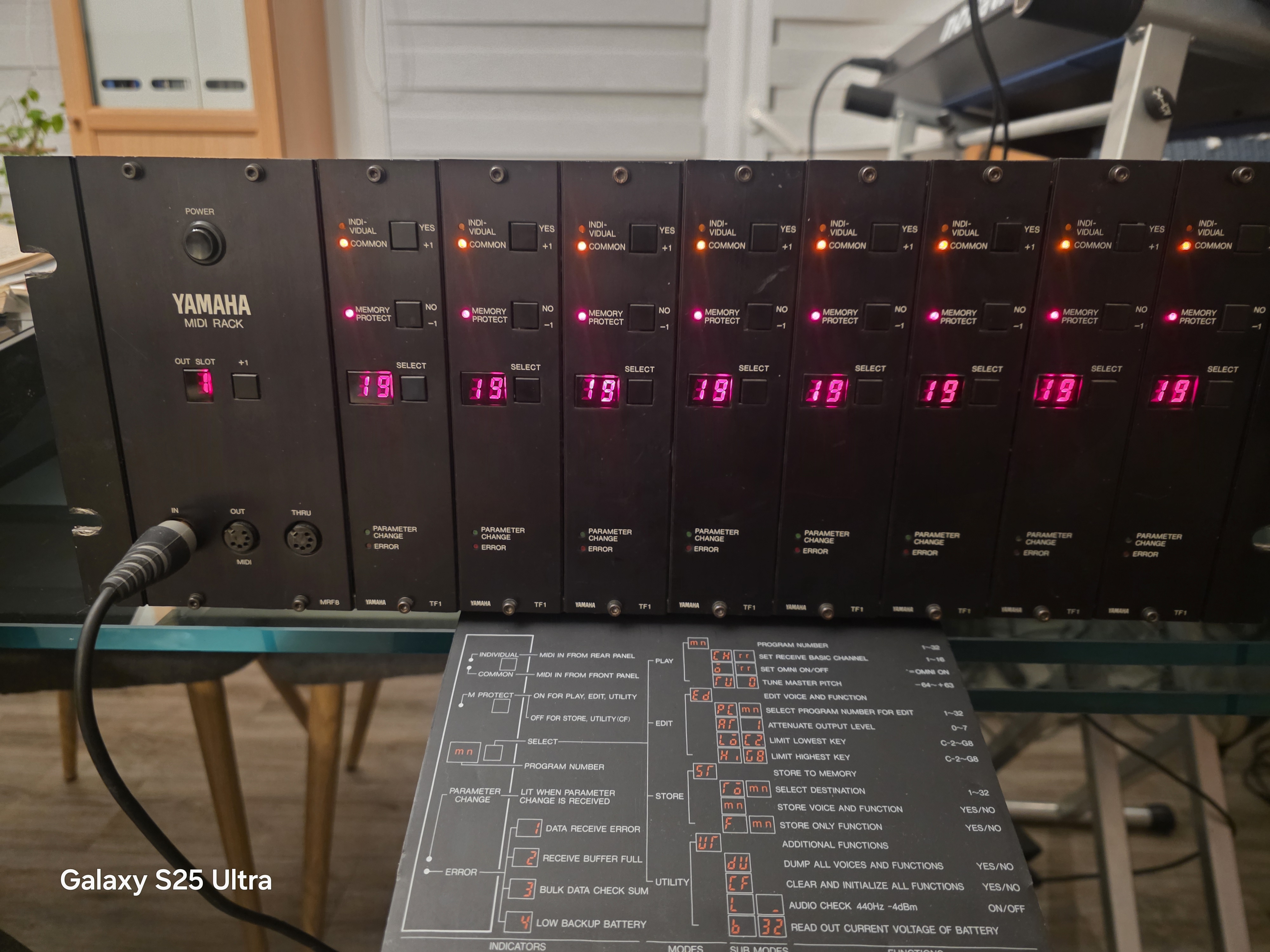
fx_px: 844
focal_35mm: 23
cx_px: 635
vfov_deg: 58.9
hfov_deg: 73.9
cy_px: 476
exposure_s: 1/20
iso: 1600
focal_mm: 6.3
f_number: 1.7
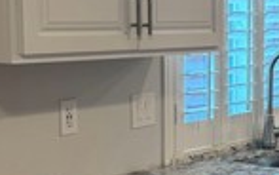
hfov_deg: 17.9
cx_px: 325
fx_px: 844
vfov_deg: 11.8
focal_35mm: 111
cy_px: 112
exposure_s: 1/60
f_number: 1.78
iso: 125
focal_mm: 6.76
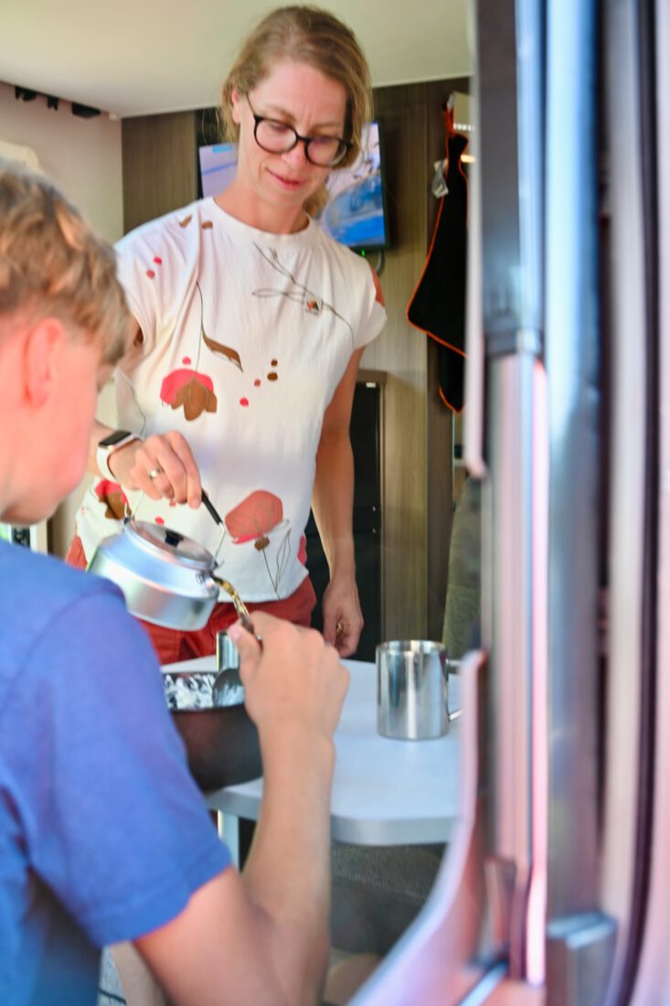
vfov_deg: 48.5
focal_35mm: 40
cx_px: 335
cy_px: 503
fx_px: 1117
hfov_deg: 33.4
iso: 720
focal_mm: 40
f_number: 5
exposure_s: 1/60
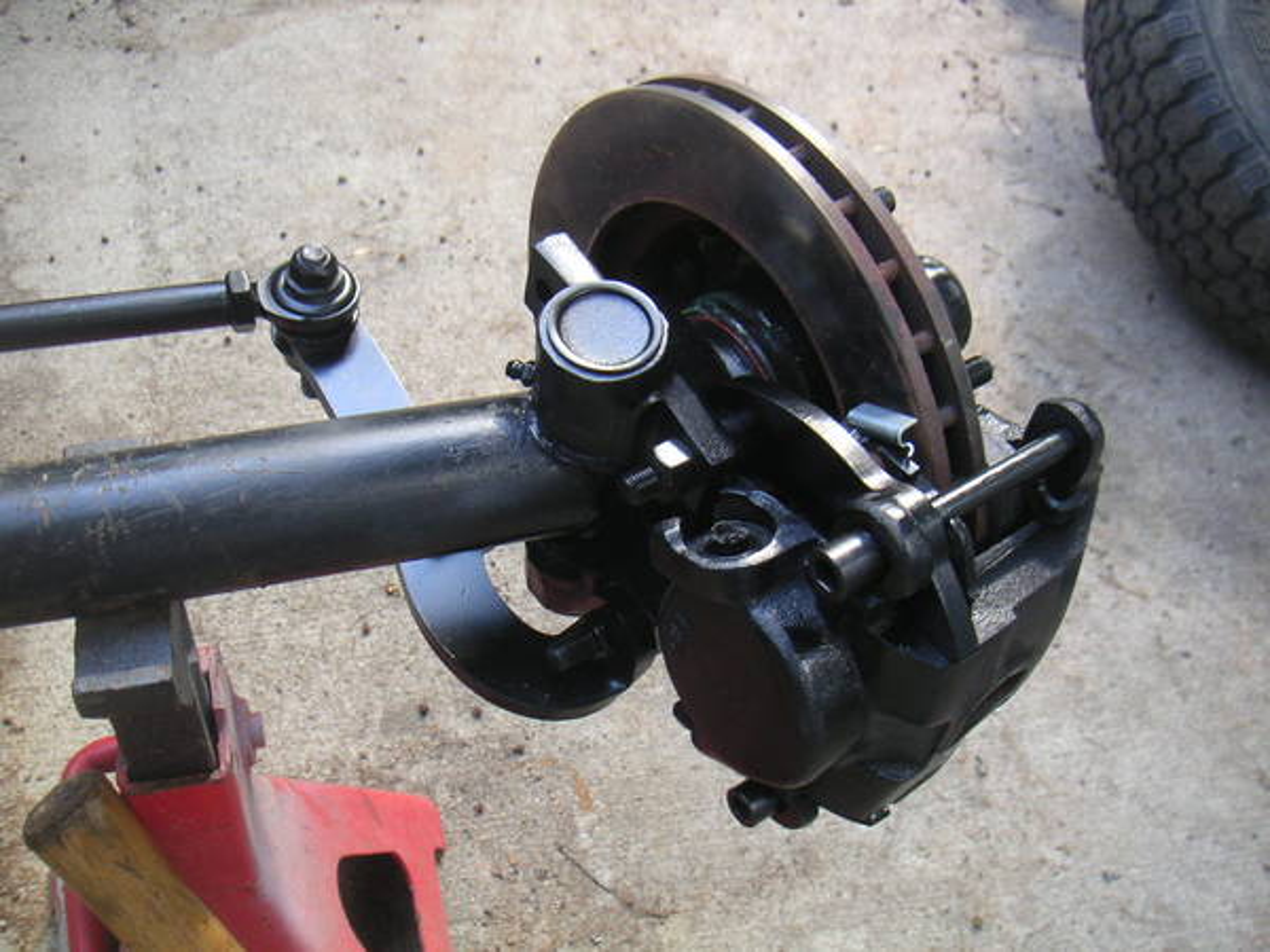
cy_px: 476
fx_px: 1394
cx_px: 635
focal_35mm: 38
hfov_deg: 49.0
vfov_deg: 37.7
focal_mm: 6
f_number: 2.8
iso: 64
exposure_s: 1/45
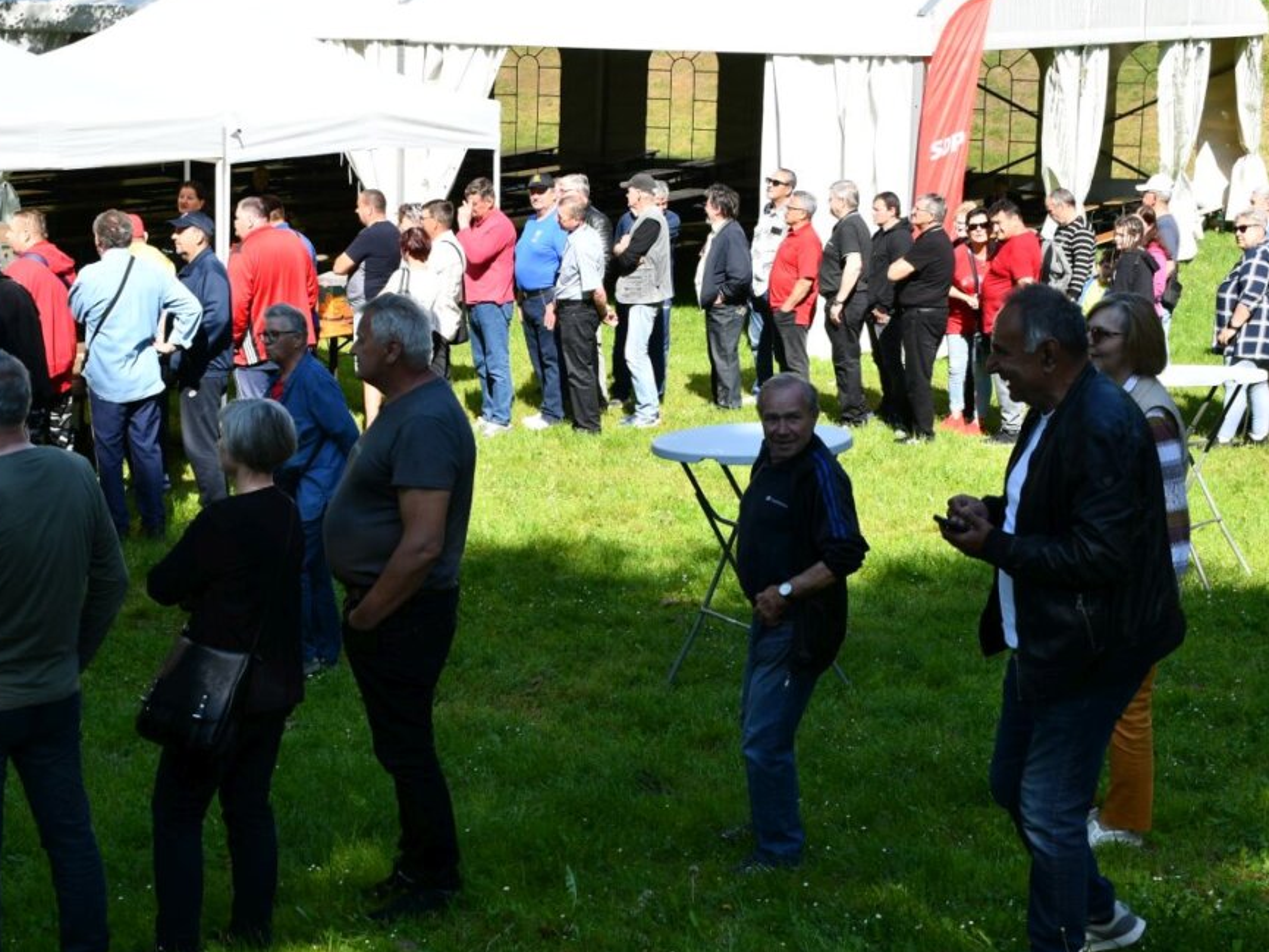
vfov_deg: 23.3
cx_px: 527
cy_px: 478
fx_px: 2310
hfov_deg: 30.7
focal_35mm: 63
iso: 180
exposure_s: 1/250
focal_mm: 30
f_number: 8
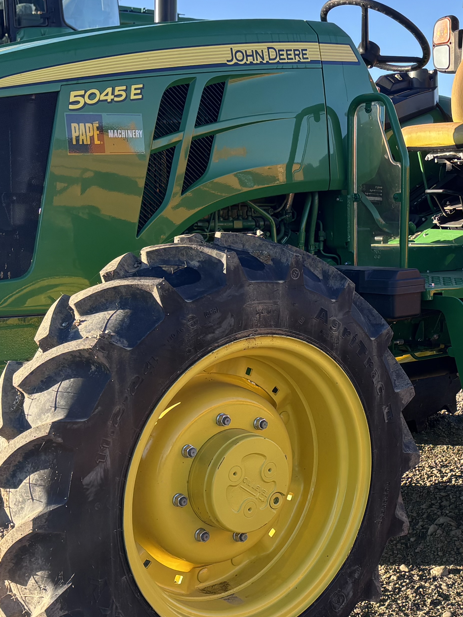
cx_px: 378
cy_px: 324
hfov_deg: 24.0
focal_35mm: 60
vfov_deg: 32.2
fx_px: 1070
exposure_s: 1/722
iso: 50
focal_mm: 5.96
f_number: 1.6
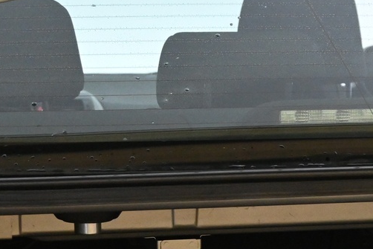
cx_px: 403
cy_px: 383
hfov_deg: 12.7
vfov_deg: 8.4
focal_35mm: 160
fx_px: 1654
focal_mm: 33
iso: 3200
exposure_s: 1/50
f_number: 5
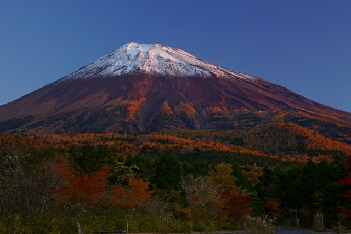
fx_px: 683
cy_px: 117
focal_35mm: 70
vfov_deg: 19.5
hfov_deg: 28.8
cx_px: 176
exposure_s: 1
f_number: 16
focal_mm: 70
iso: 100
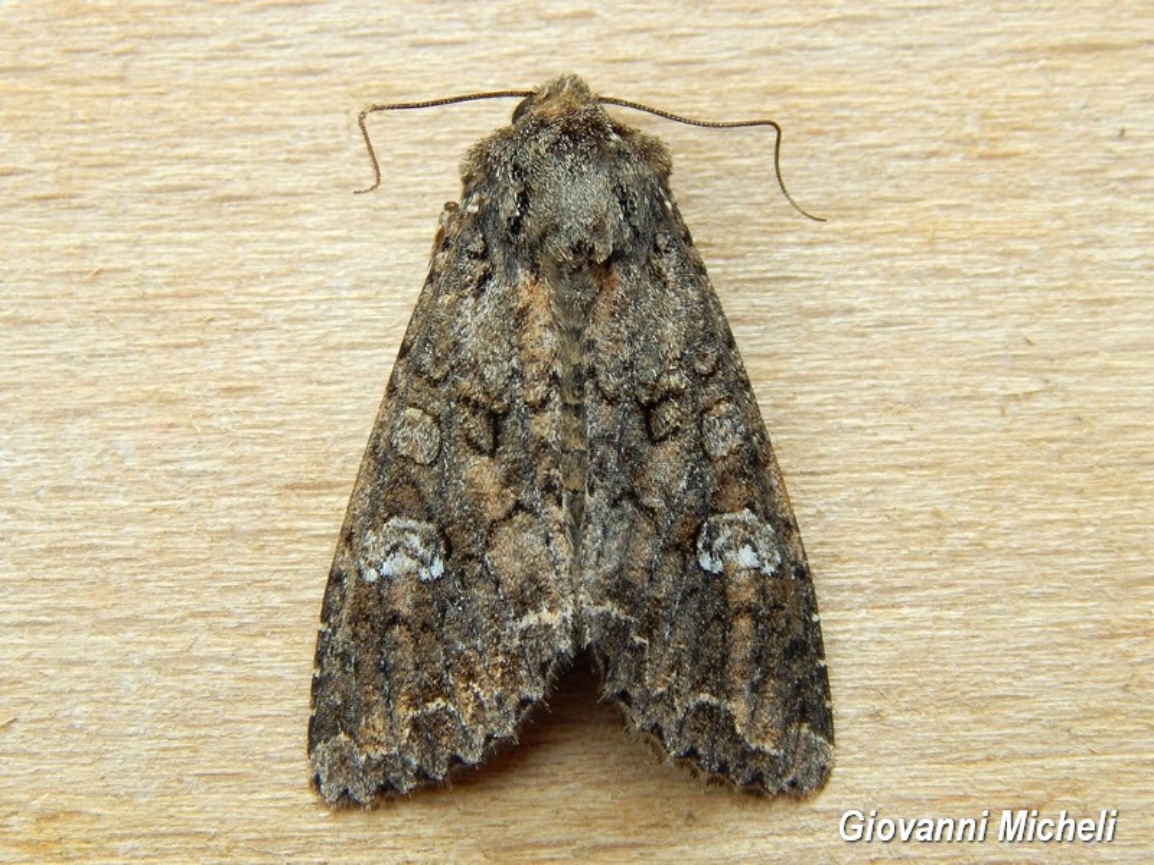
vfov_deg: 14.1
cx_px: 577
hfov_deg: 18.7
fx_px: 3500
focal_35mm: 105
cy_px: 432
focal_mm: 18.7
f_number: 4.5
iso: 125
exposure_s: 1/80
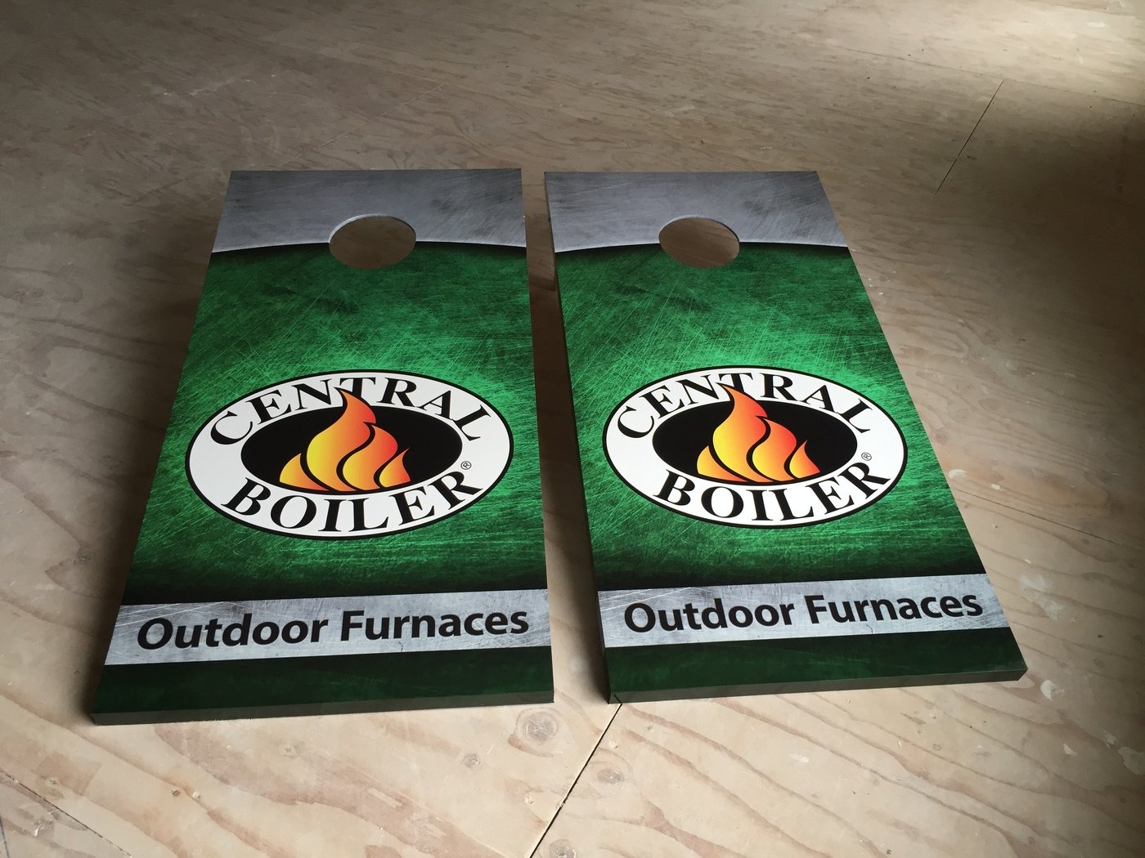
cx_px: 572
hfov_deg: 61.7
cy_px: 429
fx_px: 959
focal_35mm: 29
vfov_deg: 48.2
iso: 32
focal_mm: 4.15
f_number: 2.2
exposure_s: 1/40
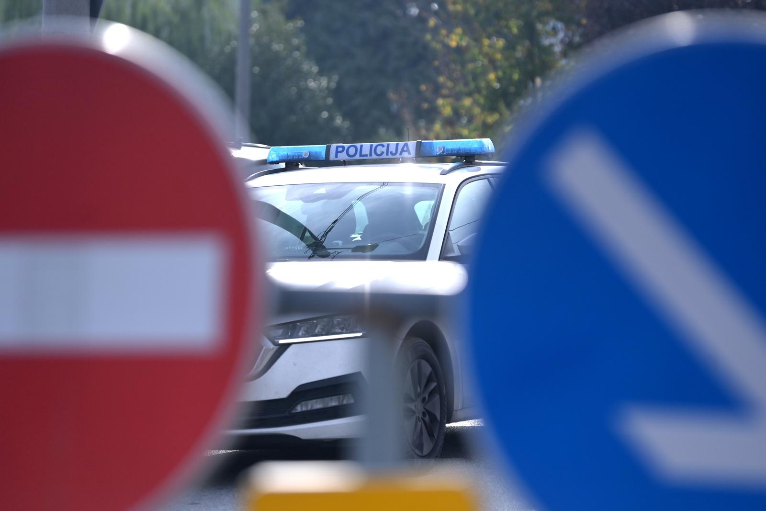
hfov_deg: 13.7
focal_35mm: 150
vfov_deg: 9.2
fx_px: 3192
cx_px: 383
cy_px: 256
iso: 400
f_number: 2.8
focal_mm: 150
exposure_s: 1/8000
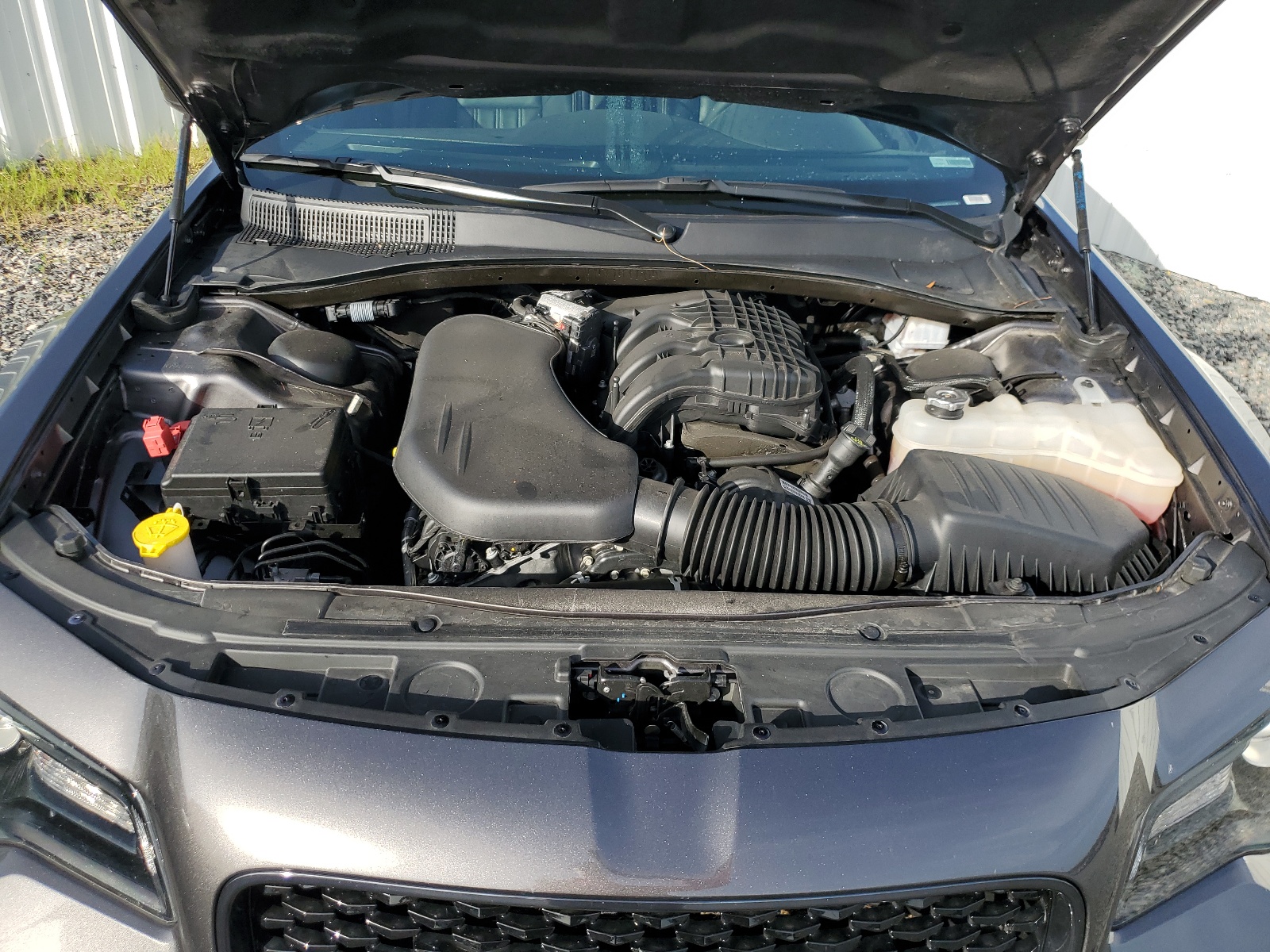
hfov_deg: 67.3
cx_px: 635
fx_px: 954
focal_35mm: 26
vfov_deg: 53.1
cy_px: 476
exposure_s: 1/1429
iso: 50
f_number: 1.5
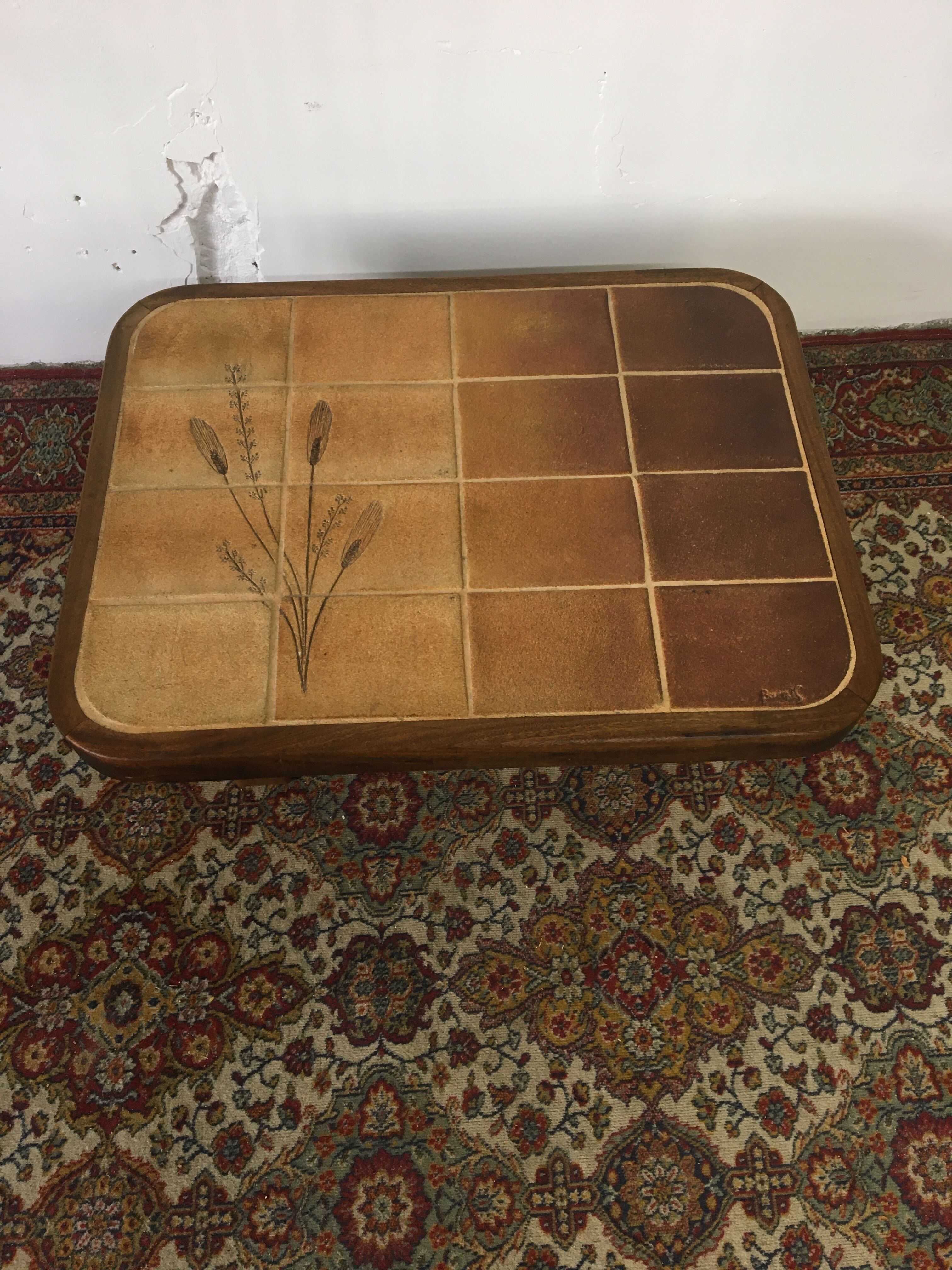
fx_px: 1063
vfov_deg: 61.7
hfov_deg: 48.2
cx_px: 476
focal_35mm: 29
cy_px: 635
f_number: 2.2
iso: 100
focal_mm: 4.15
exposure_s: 1/33
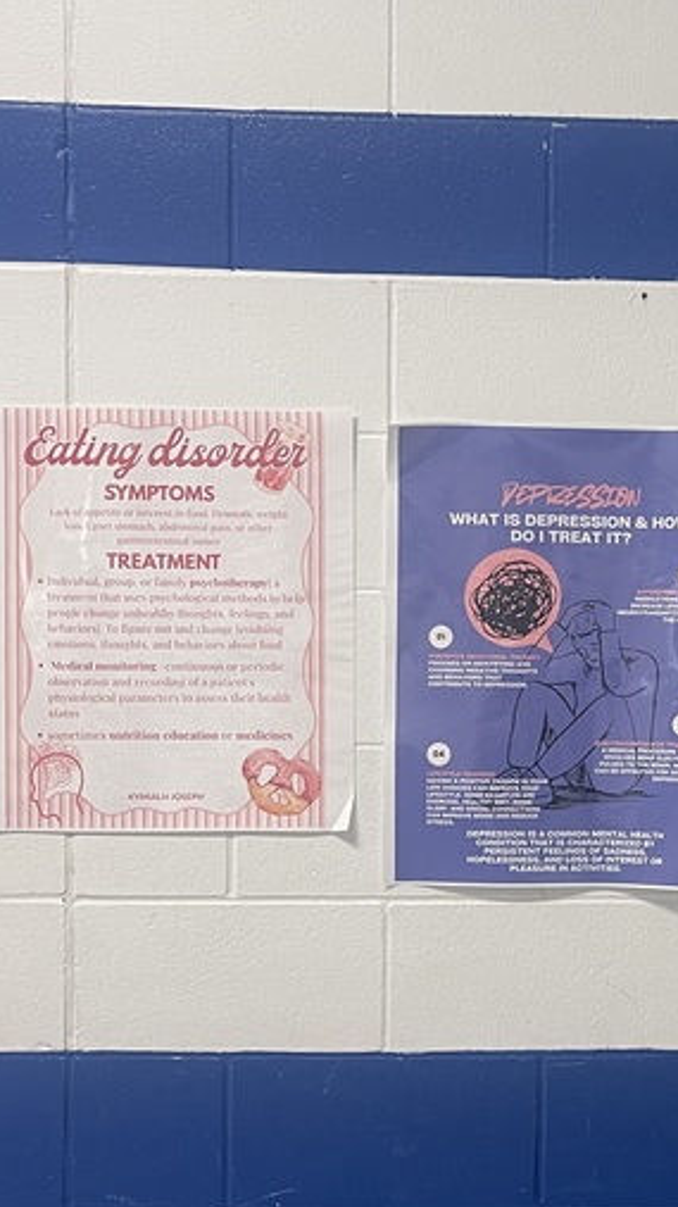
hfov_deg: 20.8
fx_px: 1759
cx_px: 742
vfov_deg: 37.8
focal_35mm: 55
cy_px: 681
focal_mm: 5.1
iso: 100
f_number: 1.6
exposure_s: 1/60
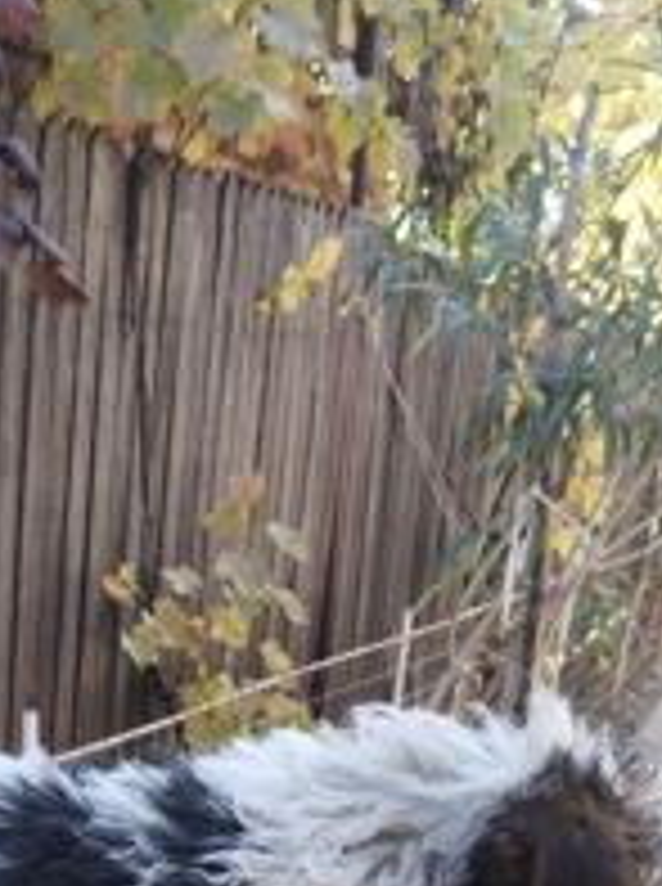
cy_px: 801
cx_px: 122
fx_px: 1509
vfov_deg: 31.2
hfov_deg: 24.3
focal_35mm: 59
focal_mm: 4.75
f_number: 1.8
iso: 100
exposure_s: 1/117
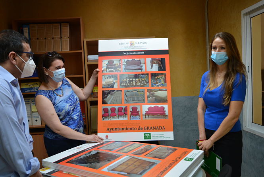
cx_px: 132
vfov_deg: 40.0
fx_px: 242
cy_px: 88
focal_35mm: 33
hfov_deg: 57.2
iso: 450
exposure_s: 1/60
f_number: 4
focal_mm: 22
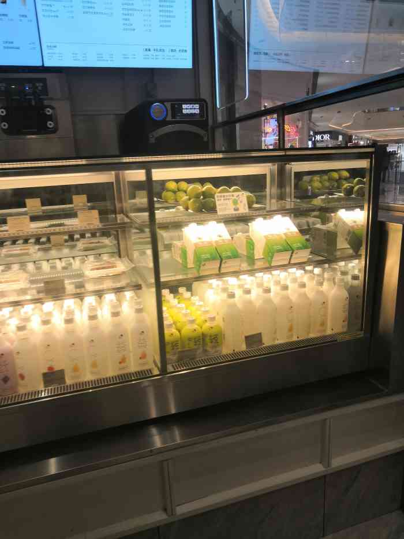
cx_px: 202
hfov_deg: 51.4
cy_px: 270
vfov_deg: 65.3
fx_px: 420
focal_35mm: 27
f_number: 1.8
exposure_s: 1/100
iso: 64
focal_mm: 3.95
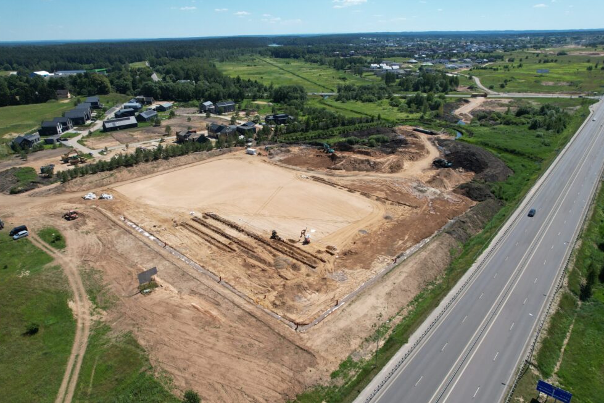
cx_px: 297
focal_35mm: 23
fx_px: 386
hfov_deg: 76.1
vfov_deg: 55.1
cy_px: 200
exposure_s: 1/2000
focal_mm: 8.38
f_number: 2.8
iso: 100
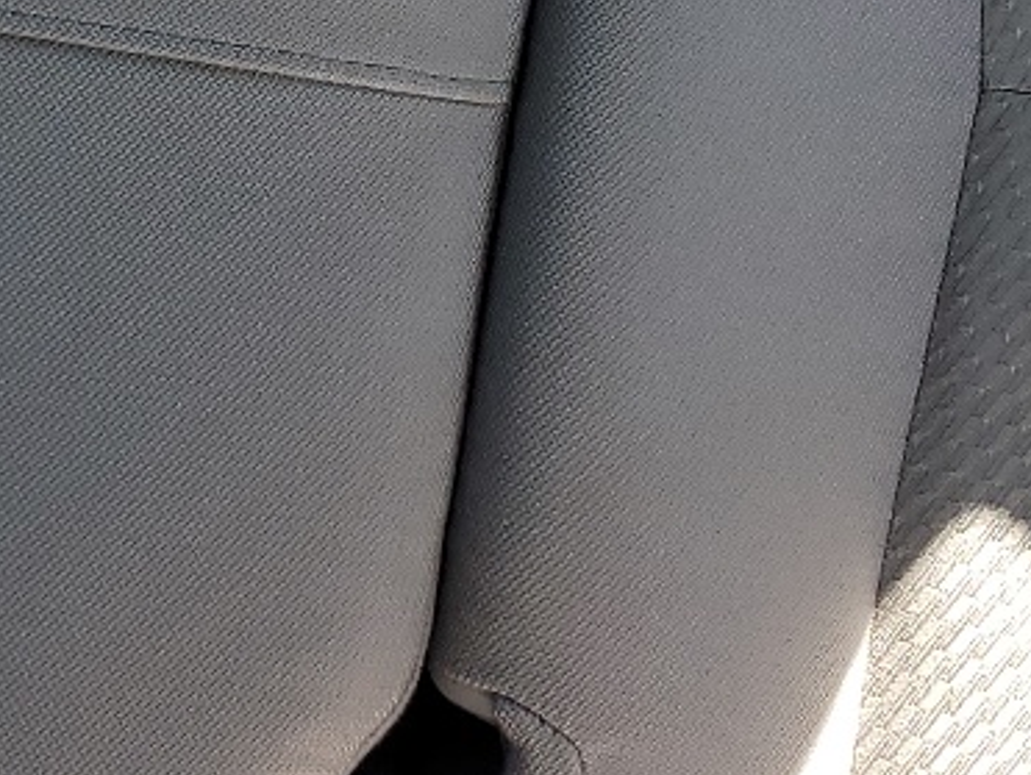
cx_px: 150
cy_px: 150
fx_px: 3339
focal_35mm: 112
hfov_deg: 17.4
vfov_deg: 13.2
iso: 50
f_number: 1.5
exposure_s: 1/500
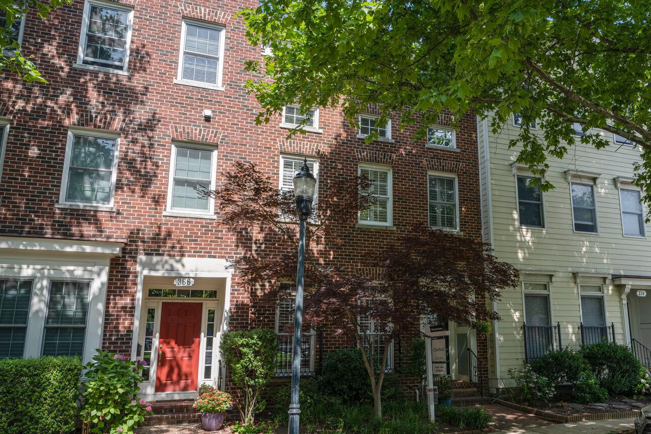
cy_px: 221
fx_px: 518
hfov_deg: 63.5
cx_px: 398
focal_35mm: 29
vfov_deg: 45.4
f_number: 9
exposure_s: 1/100
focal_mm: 21.5
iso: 200
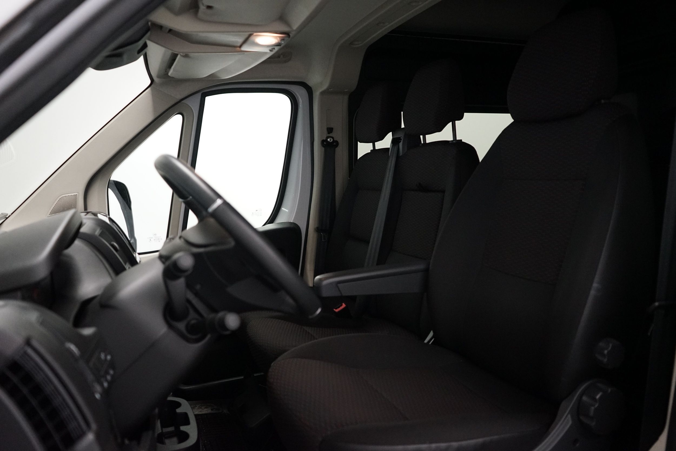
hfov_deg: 63.7
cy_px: 226
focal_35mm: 29
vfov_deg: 45.0
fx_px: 545
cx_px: 338
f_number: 3.5
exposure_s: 1/160
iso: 4000
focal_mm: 29
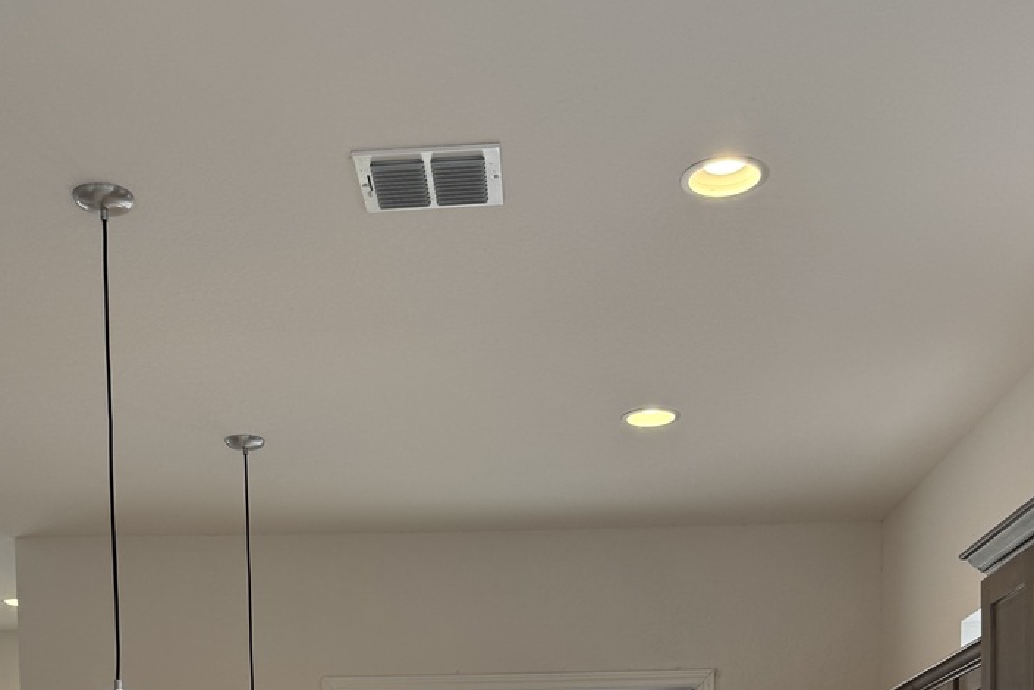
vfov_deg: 22.3
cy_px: 1001
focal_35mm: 51
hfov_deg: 38.9
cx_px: 472
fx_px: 1465
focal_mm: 6.76
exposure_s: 1/154
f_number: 1.78
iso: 64
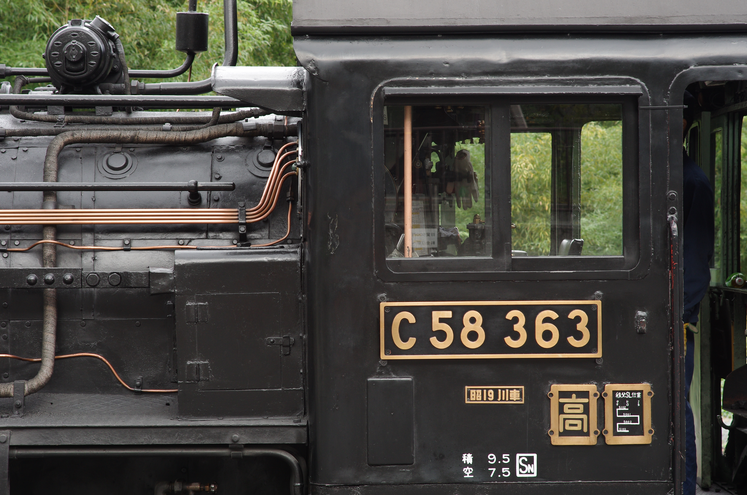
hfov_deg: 19.5
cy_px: 248
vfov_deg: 13.0
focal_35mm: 105
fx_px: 2174
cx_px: 374
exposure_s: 1/100
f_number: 7.1
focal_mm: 70
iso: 400
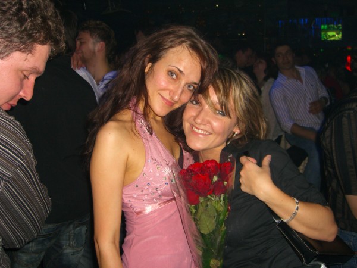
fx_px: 392
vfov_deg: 37.7
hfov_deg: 49.0
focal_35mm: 38
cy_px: 134
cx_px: 178
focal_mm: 7.9
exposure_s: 1/60
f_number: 2.8
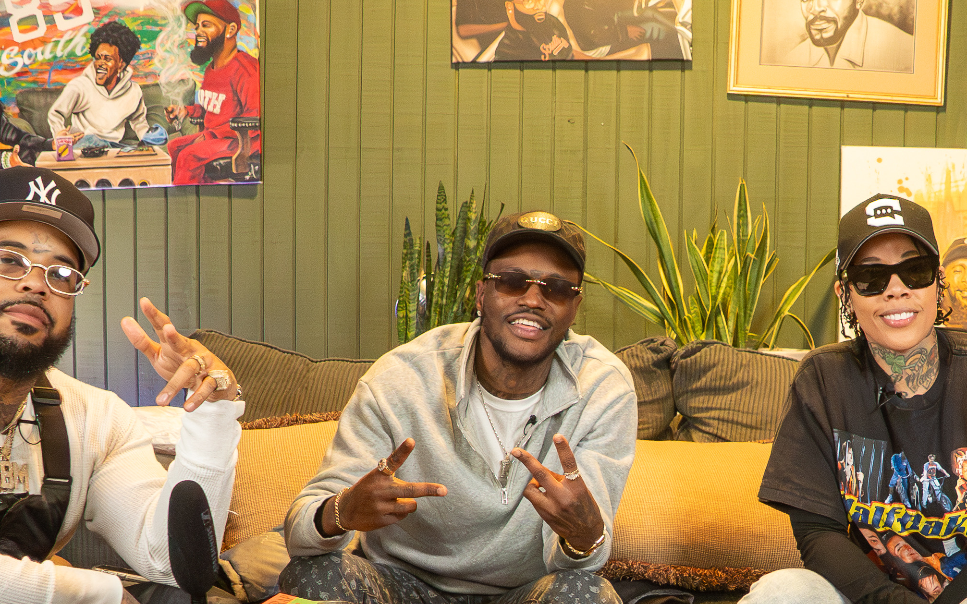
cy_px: 574
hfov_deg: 32.1
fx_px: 1660
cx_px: 664
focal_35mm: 63
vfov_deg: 20.1
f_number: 4.5
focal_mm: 18
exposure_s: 1/125
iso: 8000
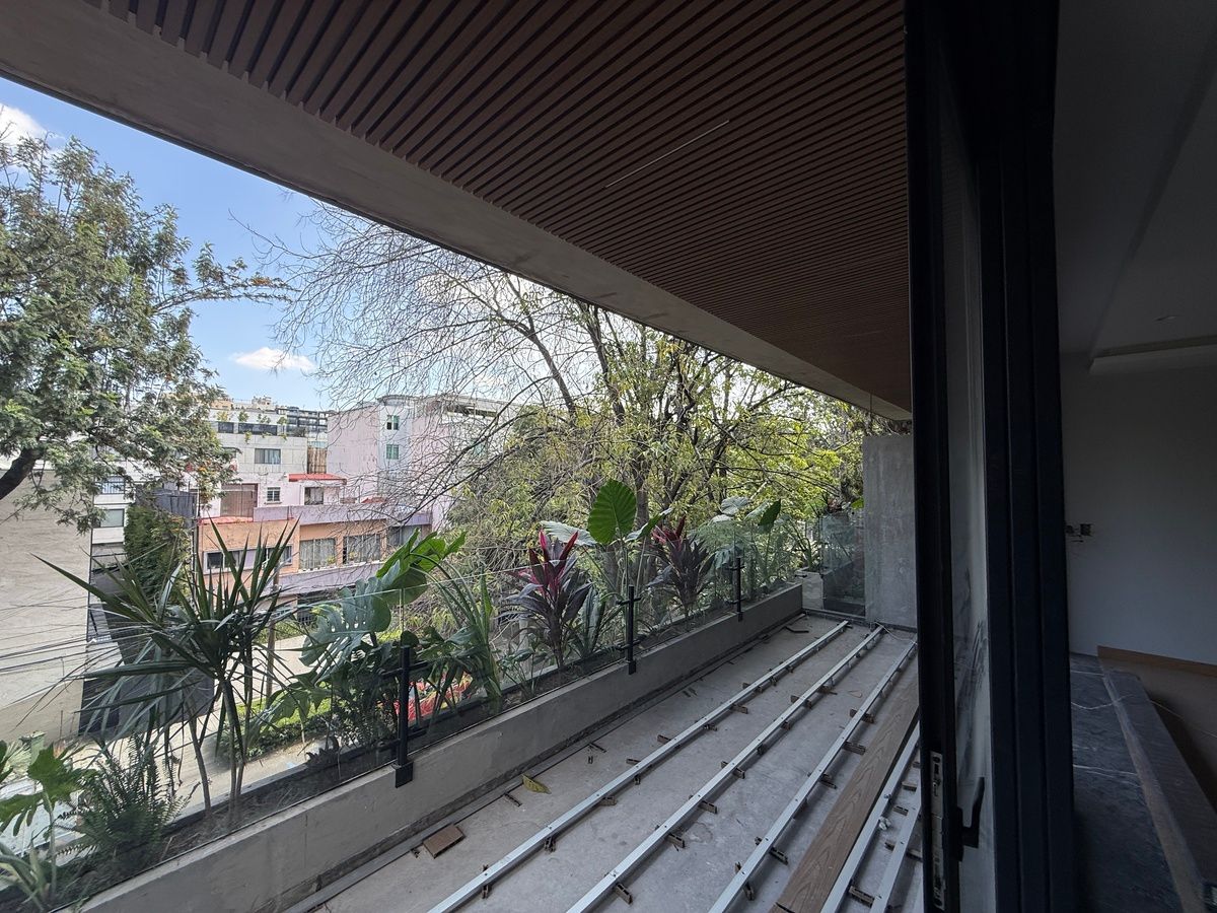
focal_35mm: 14
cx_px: 608
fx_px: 492
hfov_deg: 102.1
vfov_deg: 85.7
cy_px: 456
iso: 64
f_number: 2.2
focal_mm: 2.22
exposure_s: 1/255
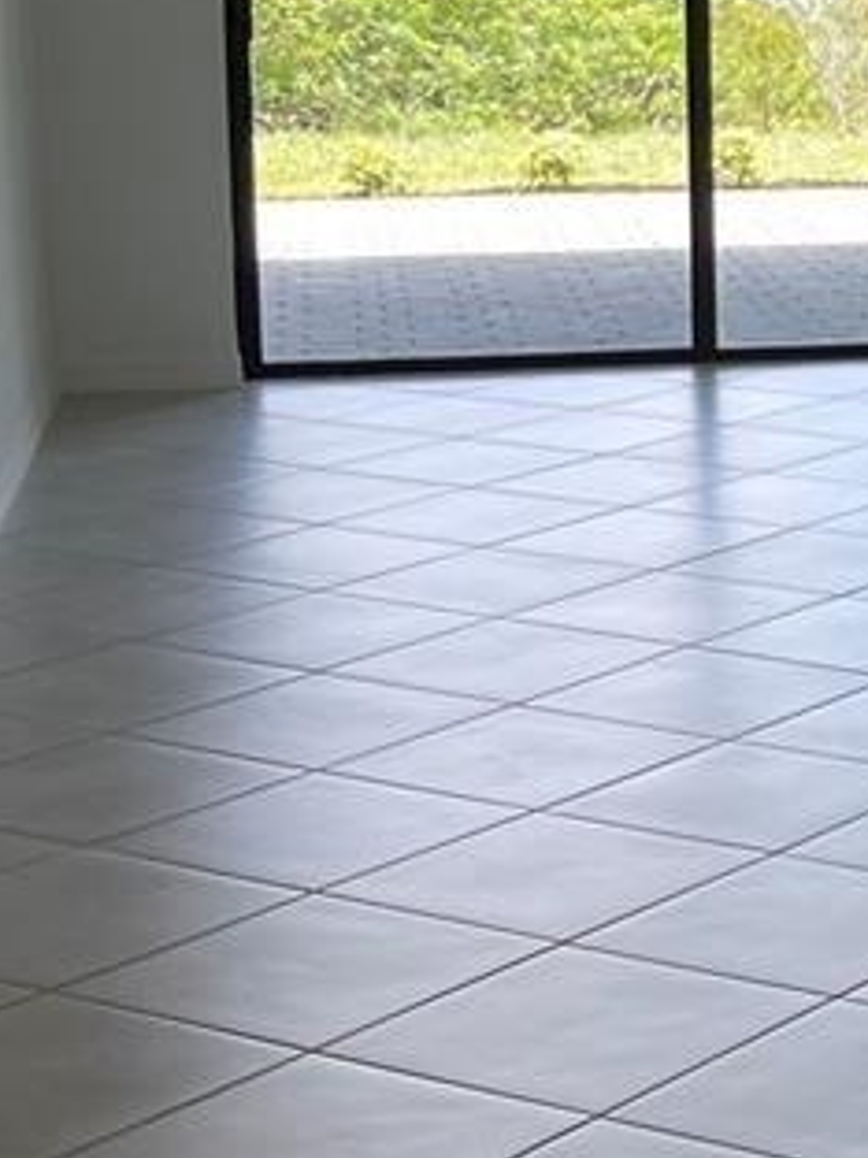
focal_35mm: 100
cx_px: 1372
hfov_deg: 13.7
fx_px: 3343
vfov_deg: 19.5
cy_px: 271
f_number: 1.6
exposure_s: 1/120
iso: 32
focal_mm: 5.1
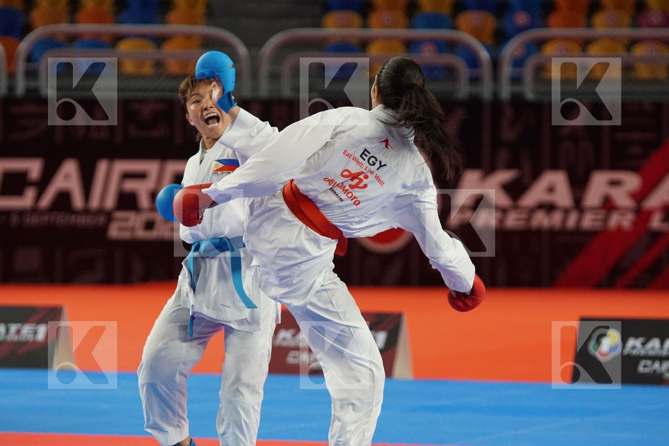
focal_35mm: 225
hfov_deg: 9.1
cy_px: 223
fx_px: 4181
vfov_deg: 6.1
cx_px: 334
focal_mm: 150
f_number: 2.8
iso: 3200
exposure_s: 1/2000
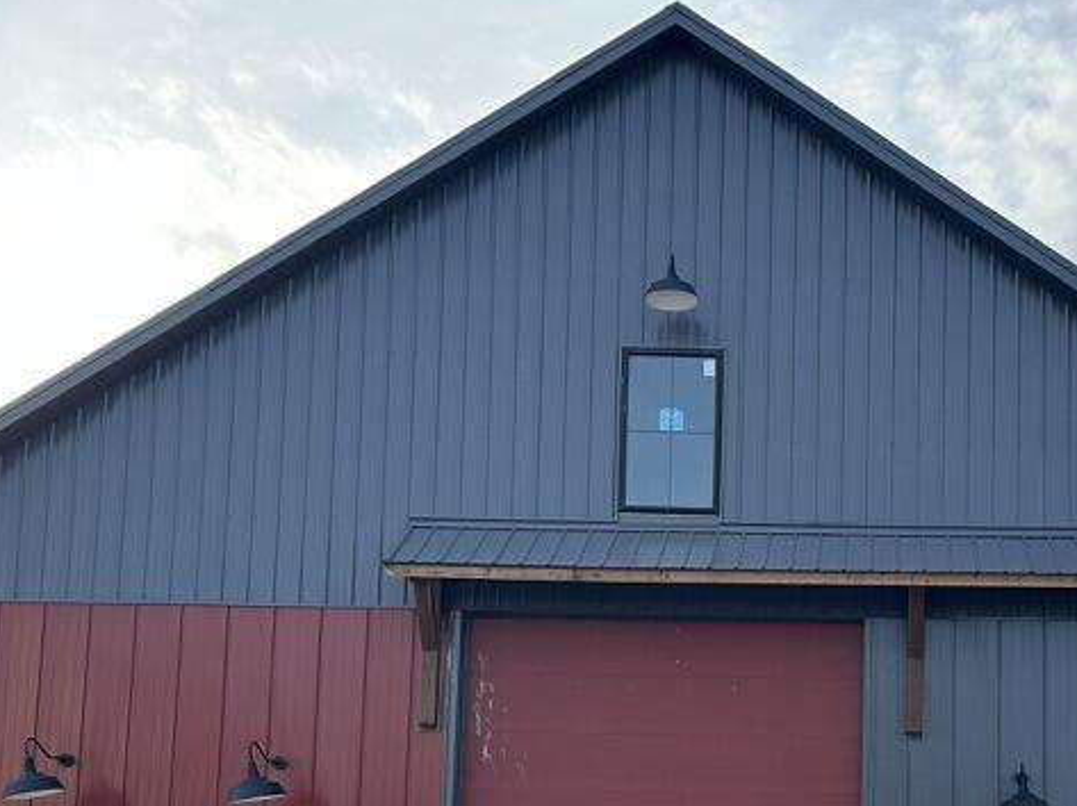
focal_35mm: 52
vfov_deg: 26.9
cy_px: 751
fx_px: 1617
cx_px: 858
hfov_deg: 35.7
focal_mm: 6.86
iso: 80
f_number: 1.78
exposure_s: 1/1541
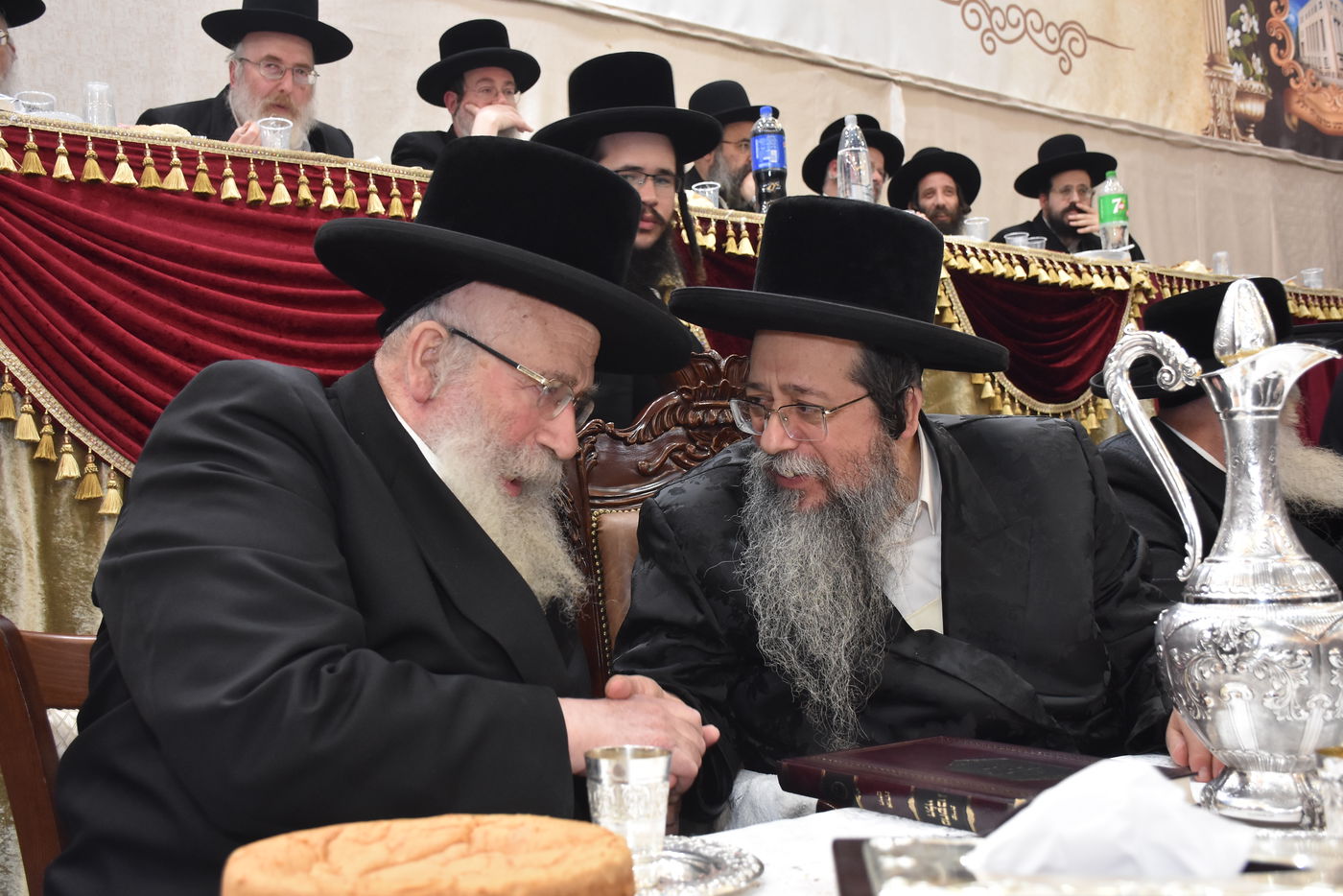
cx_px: 672
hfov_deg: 49.5
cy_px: 448
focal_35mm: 39
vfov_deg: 34.2
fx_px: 1455
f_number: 6.3
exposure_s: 1/80
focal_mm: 26
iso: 1250
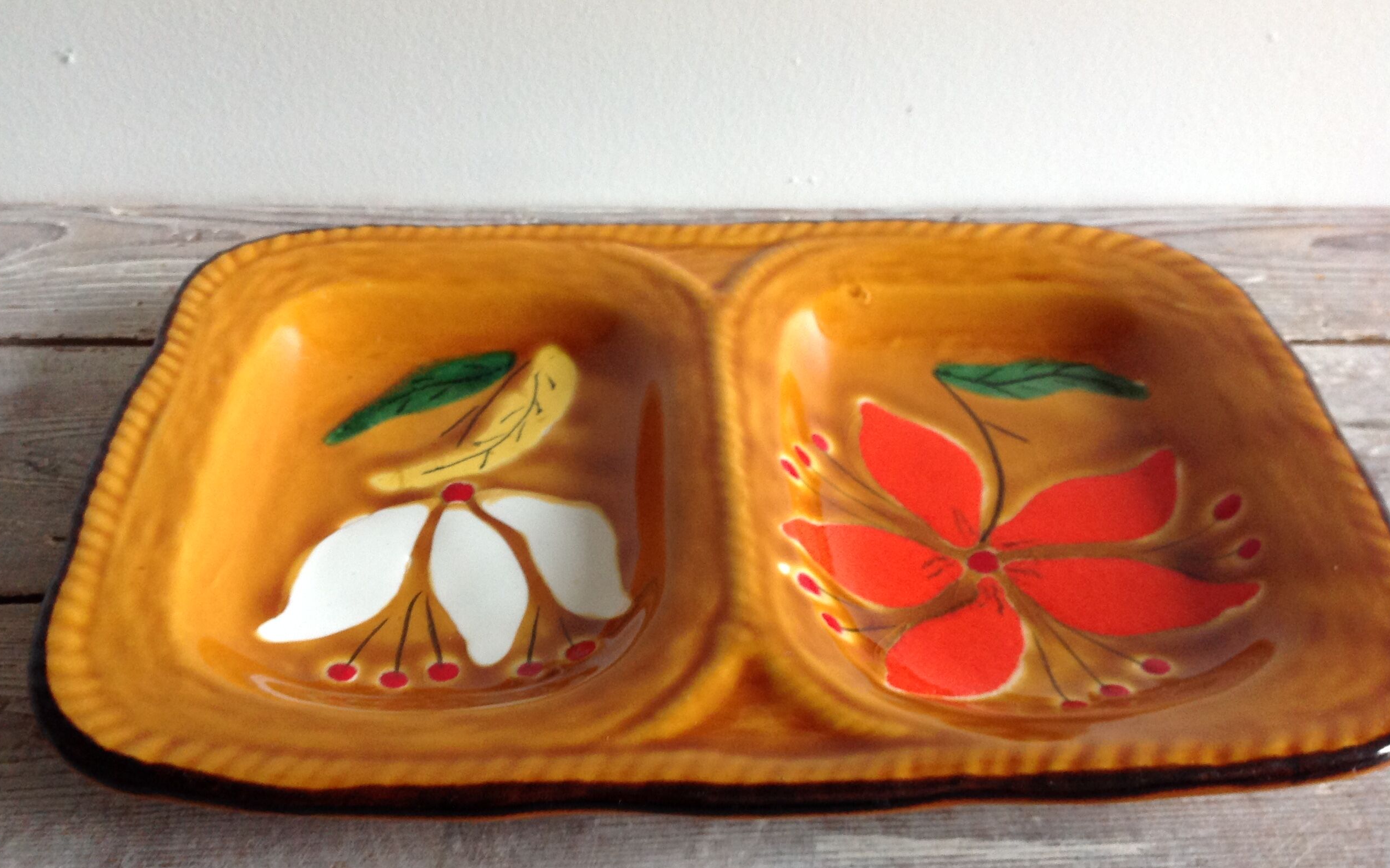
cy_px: 505
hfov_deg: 51.5
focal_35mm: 38
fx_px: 1439
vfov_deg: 33.5
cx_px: 680
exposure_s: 1/15
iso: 160
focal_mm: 4.28
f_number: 2.4
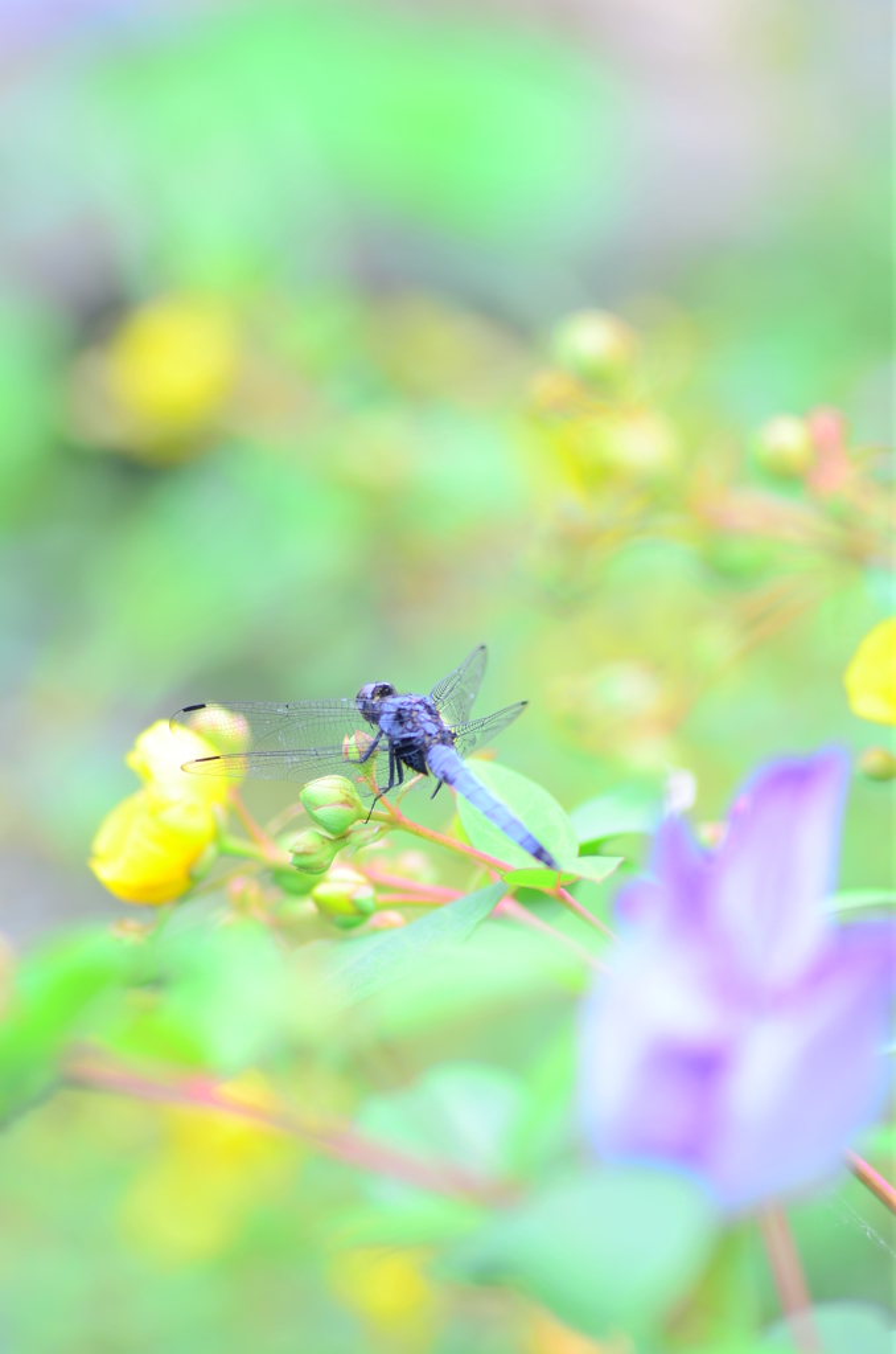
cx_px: 448
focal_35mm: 135
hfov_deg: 10.1
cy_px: 677
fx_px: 5064
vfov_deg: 15.2
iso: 100
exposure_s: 1/320
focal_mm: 90
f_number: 3.2
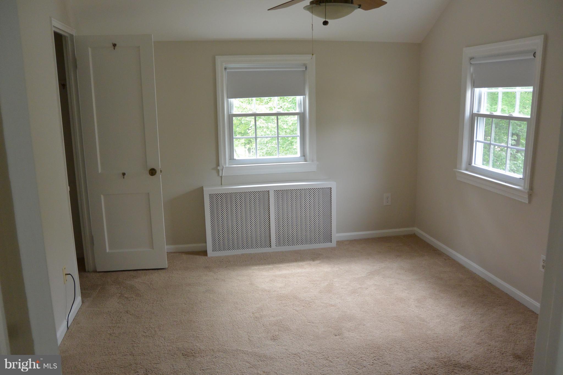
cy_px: 188
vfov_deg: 45.0
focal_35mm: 29
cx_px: 282
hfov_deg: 63.7
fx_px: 453
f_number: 4
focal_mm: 10.9
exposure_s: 1/125
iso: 400
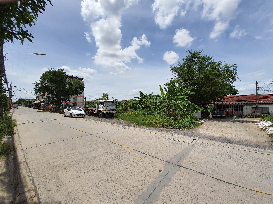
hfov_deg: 106.2
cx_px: 136
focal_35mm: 13
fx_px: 103
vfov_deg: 89.9
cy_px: 102
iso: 50
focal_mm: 1.74
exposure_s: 1/2036
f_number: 2.2
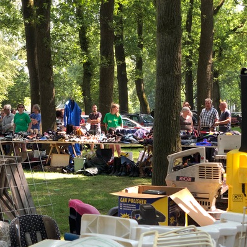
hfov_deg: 23.1
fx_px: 597
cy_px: 147
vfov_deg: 23.3
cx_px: 62
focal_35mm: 74
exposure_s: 1/60
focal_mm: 6
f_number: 2.4
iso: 16
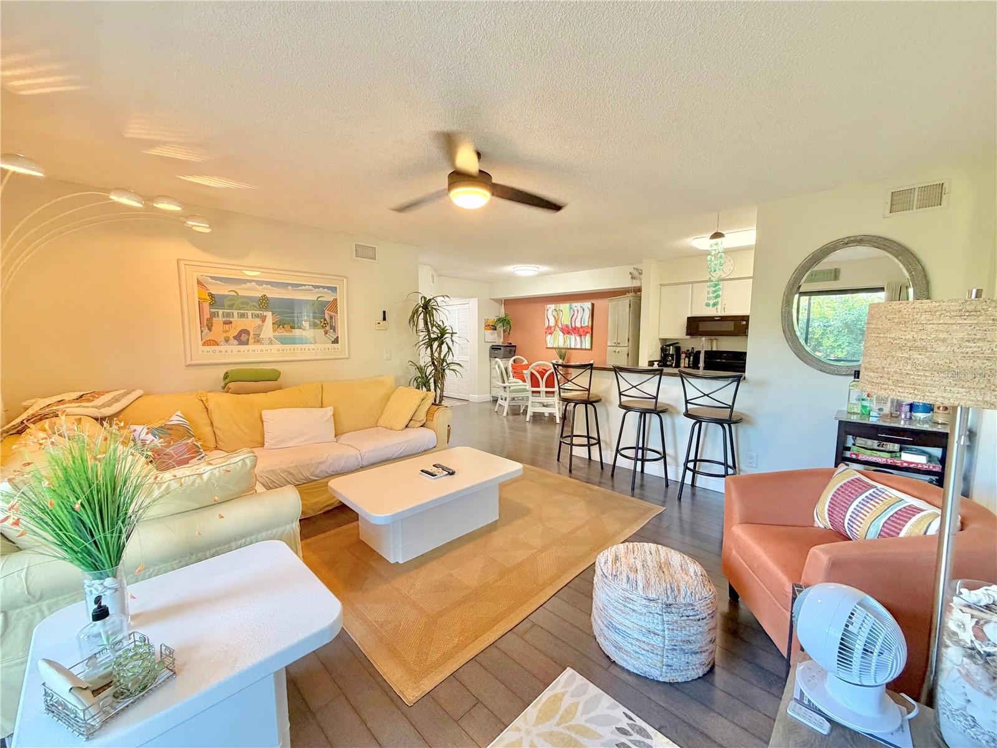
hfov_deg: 102.1
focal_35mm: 14
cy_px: 374
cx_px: 498
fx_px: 403
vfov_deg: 85.7
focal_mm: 2.22
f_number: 2.2
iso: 250
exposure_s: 1/60
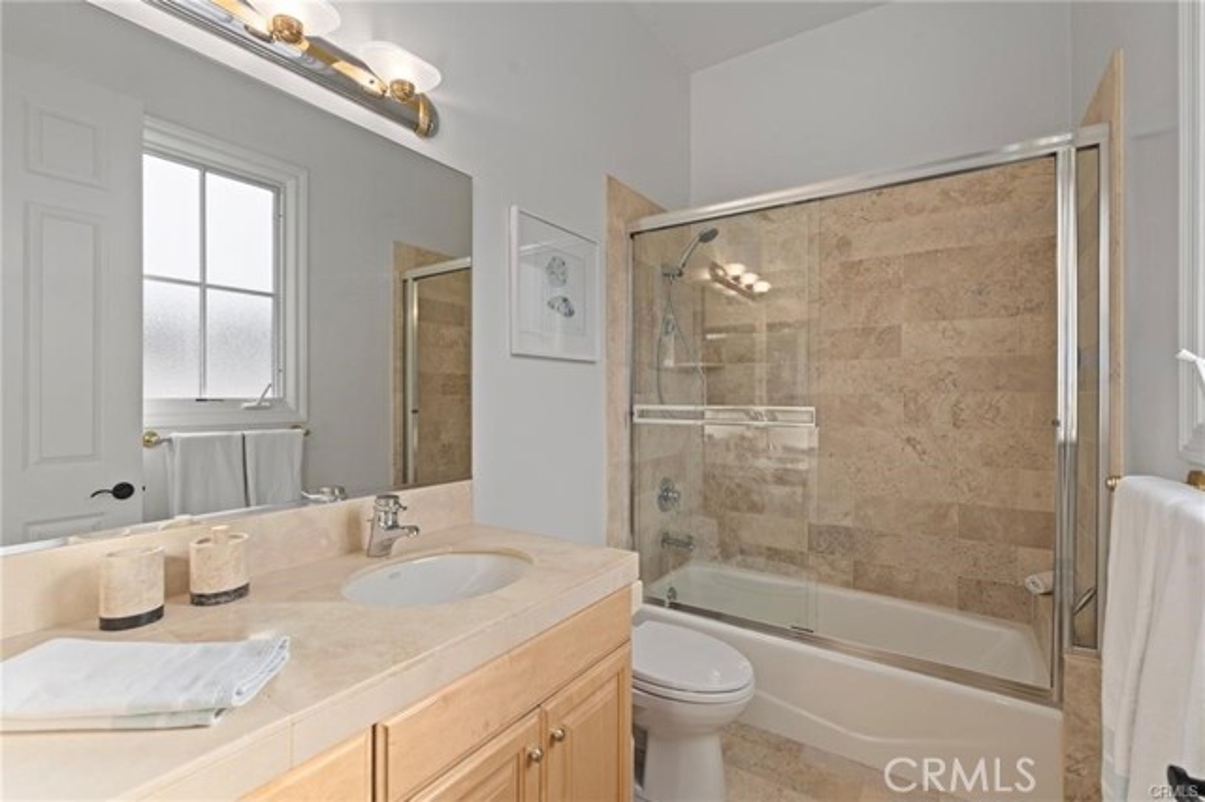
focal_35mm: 16
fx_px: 535
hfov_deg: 96.8
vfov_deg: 73.7
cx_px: 602
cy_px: 401
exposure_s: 1/8
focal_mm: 16
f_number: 8
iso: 200
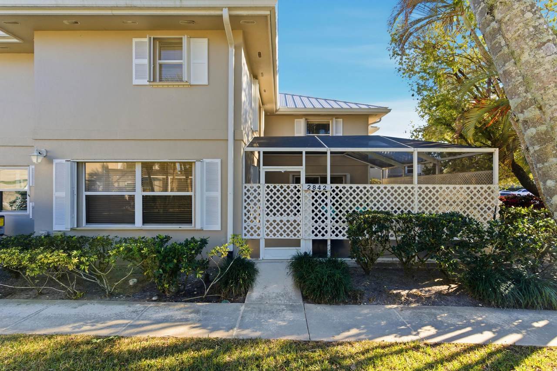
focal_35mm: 16
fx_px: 248
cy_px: 186
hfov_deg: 96.7
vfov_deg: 73.8
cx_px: 278
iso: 100
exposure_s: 1/640
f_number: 10
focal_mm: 16
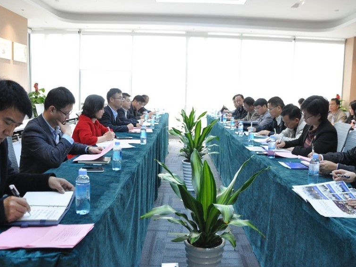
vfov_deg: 46.8
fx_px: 309
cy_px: 131
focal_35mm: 30
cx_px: 180
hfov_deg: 60.0
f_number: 4
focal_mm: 18
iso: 1600
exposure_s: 1/60
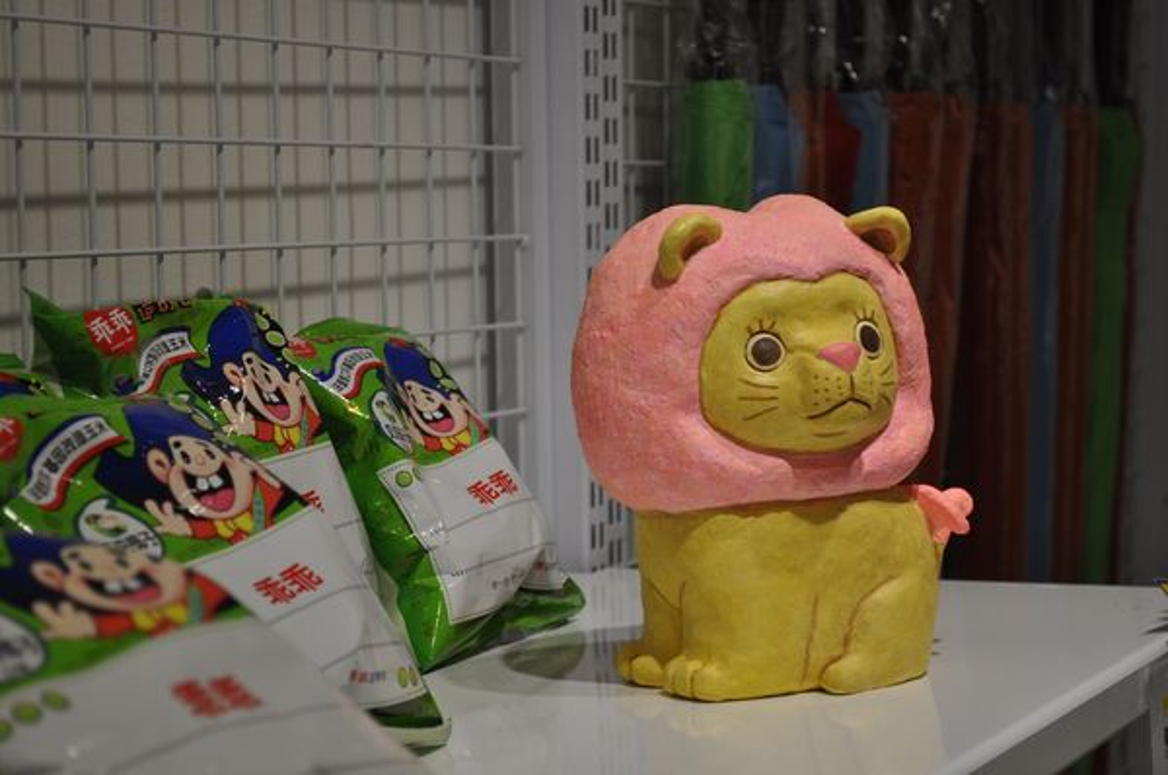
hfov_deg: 24.7
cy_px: 388
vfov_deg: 16.5
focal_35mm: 82
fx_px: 2672
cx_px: 584
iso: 280
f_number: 5.6
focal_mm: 55
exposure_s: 1/125
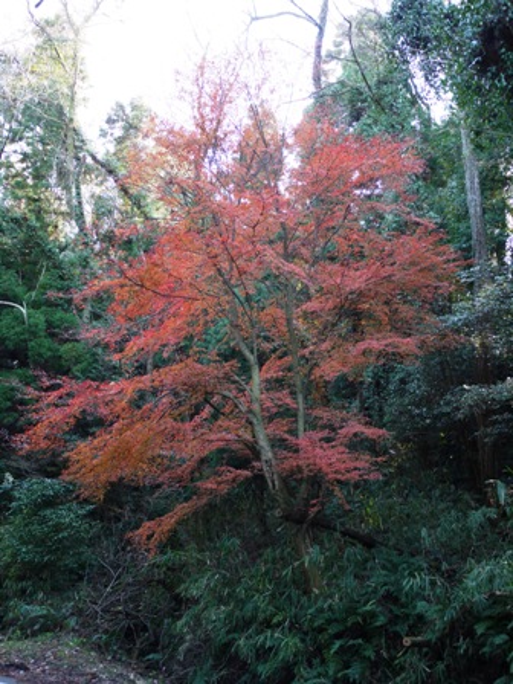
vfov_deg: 54.0
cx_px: 256
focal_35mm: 34
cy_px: 342
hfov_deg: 41.8
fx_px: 672
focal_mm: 17
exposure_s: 1/30
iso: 100
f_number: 3.8
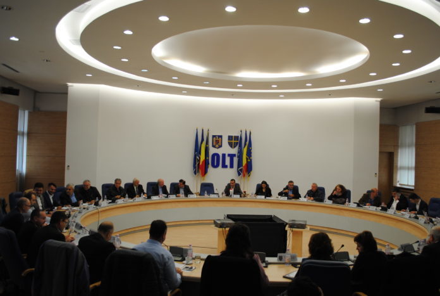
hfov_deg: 61.8
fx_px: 367
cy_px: 148
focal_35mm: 30
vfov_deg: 43.8
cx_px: 220
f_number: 3.8
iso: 220
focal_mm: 20
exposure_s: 1/30
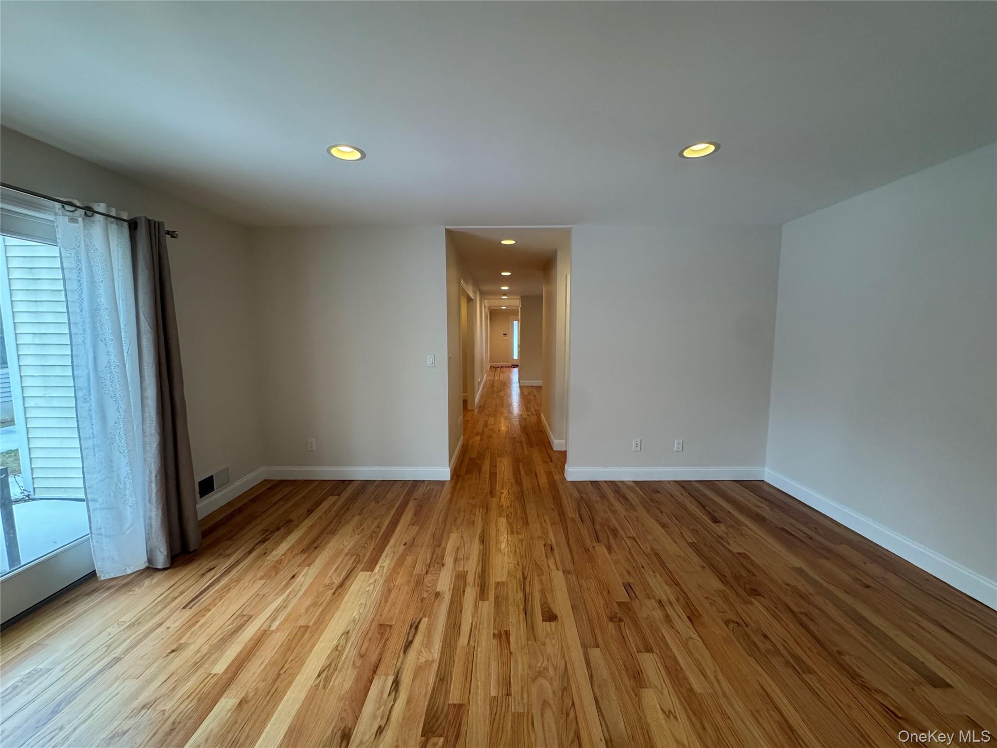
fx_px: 403
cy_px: 374
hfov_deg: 102.1
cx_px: 498
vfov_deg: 85.7
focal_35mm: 14
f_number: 2.2
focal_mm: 2.22
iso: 320
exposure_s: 1/120
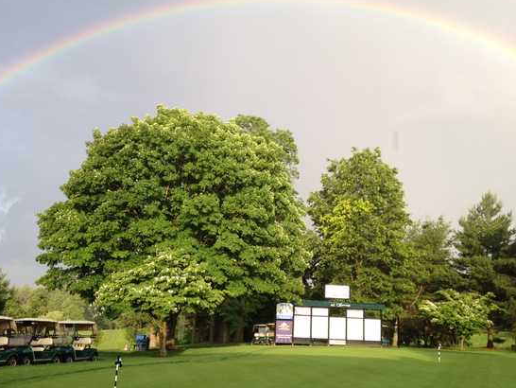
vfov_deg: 35.2
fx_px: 611
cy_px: 200
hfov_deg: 45.8
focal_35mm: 41
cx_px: 260
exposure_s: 1/260
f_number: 2.4
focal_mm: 4.28
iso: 64
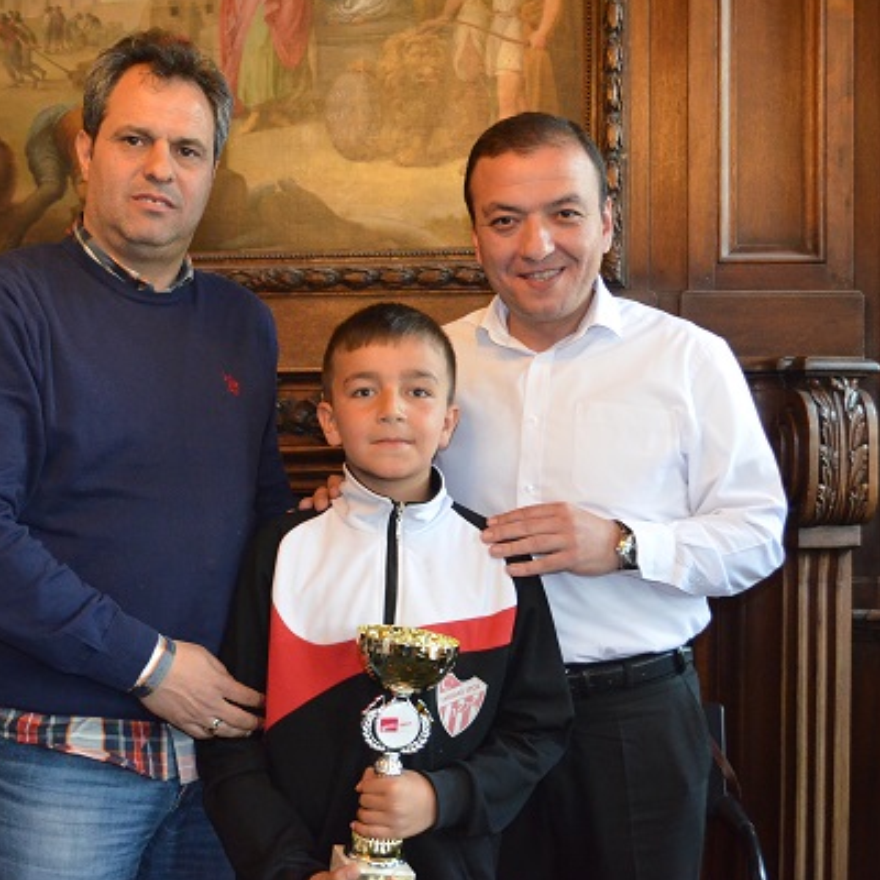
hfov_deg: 35.9
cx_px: 352
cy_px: 440
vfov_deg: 36.1
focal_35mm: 47
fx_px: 1352
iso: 3200
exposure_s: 1/60
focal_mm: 24
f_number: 4
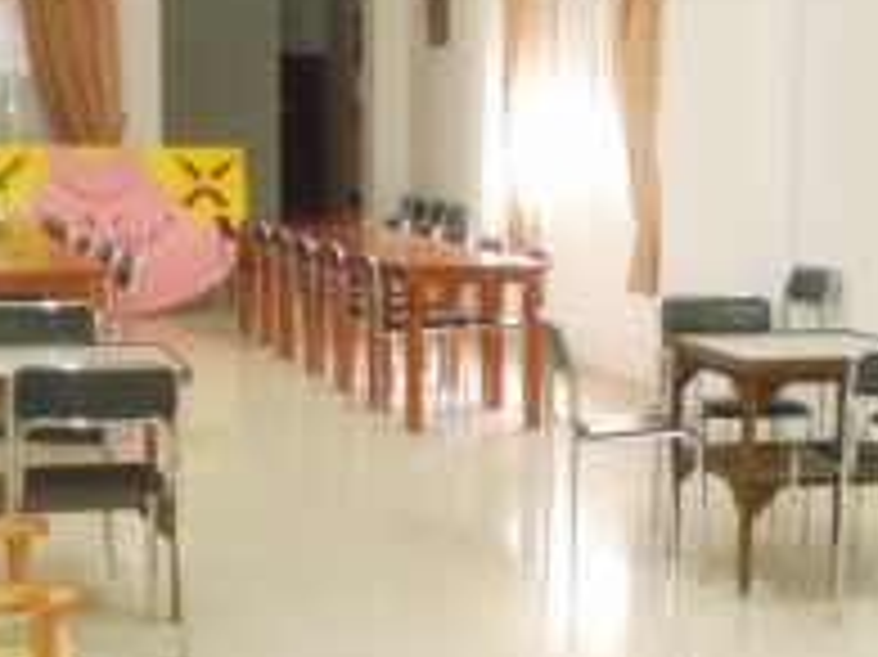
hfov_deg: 26.3
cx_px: 518
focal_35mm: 74
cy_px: 428
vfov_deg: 19.8
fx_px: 1876
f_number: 3.1
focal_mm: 6.3
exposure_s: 1/30
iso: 800
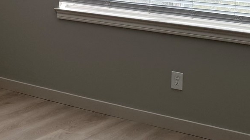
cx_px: -87
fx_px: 610
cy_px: -62
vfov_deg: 12.6
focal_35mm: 92
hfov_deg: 20.8
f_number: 1.78
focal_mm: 6.76
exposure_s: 1/416
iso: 100
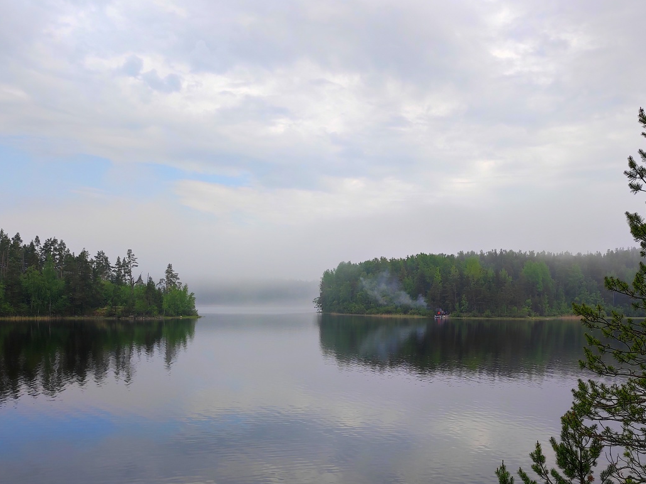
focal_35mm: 34
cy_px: 303
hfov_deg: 53.8
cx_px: 362
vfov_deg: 41.5
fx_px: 634
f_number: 1.79
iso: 50
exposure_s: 1/490
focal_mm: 4.7
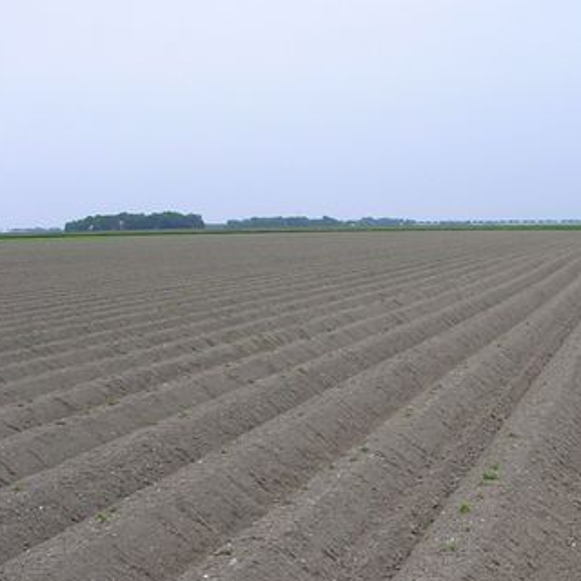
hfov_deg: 19.7
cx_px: 657
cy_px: 485
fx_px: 1595
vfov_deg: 20.4
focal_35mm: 84
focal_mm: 5.8
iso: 50
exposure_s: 1/135
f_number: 5.6
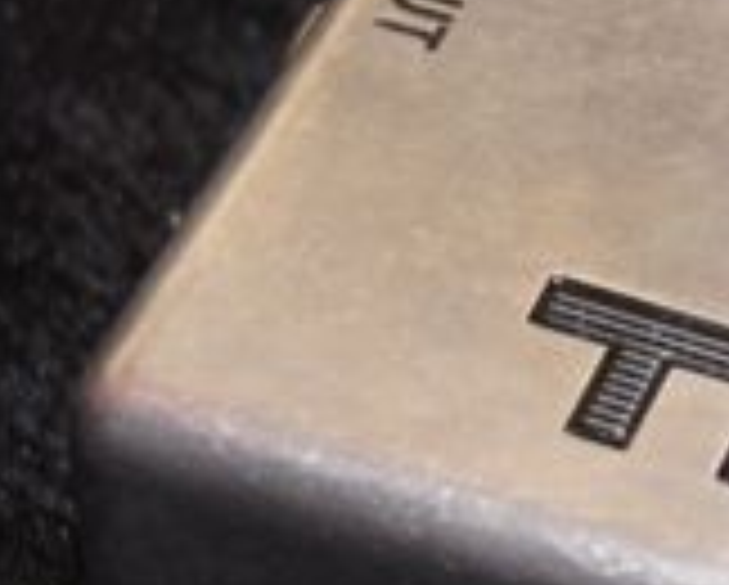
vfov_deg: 8.0
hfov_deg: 9.7
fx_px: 4148
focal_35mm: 192
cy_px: 36
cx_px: 1188
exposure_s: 1/60
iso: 100
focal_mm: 34
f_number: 5
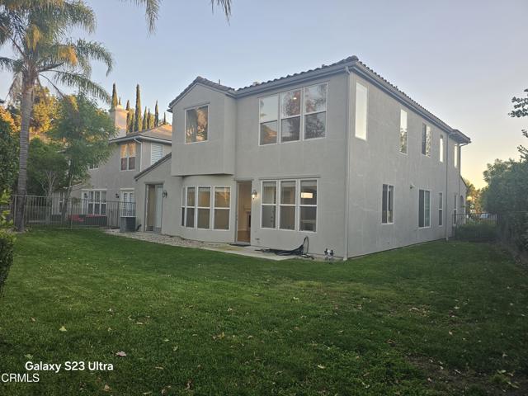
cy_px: 198
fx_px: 351
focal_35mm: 23
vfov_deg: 58.9
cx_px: 264
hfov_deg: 73.9
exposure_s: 1/120
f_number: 1.7
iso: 40
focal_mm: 6.3
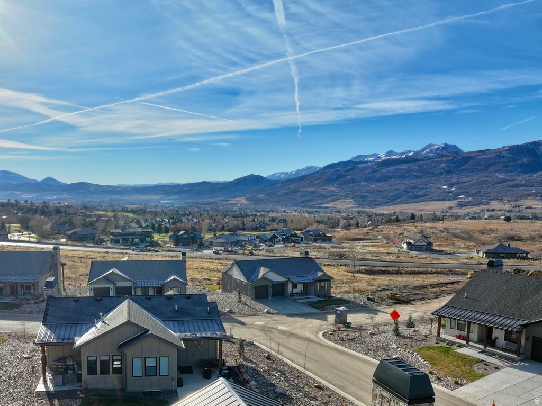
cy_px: 203
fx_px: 376
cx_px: 271
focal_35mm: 24
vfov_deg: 56.8
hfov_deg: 71.6
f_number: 8
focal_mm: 12.29
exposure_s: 1/400
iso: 100
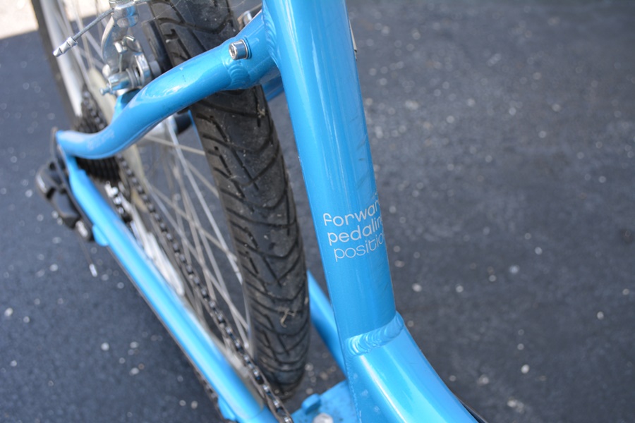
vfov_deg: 43.6
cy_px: 212
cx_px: 318
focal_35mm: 30
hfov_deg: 61.9
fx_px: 529
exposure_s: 1/100
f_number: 5
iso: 400
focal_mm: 20
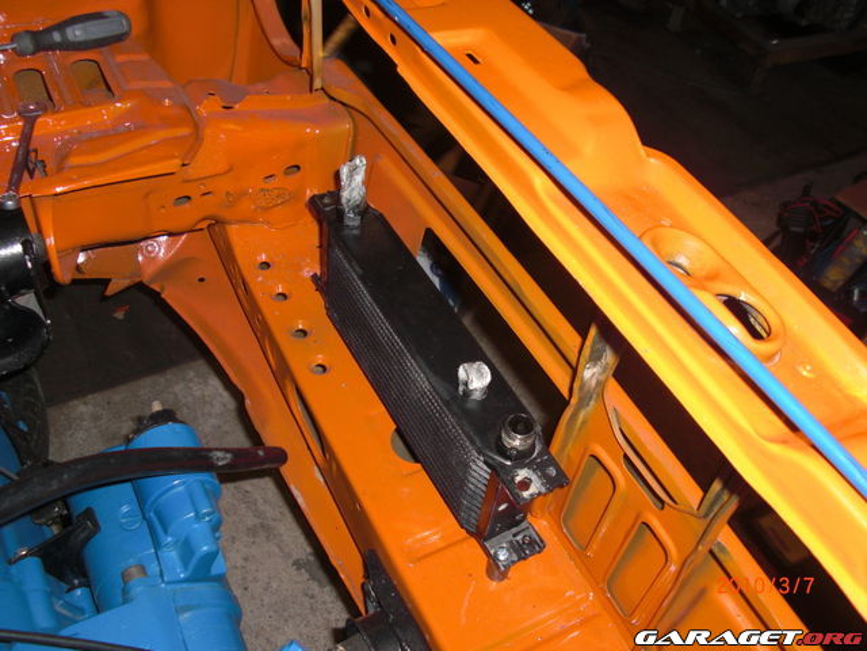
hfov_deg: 51.4
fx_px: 902
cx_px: 434
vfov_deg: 39.7
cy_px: 326
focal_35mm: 36
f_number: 2.8
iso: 100
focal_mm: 6.3
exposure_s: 1/60
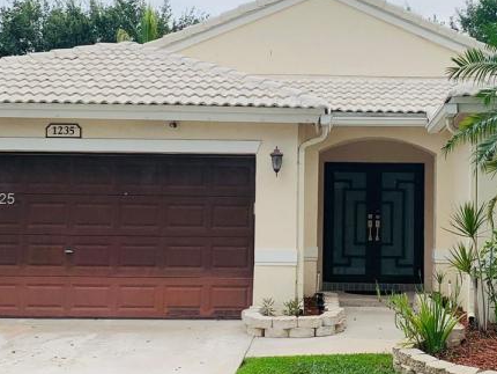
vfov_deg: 25.2
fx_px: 833
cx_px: 348
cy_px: 200
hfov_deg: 32.8
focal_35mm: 58
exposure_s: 1/1916
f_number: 1.8
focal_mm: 4.25
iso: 25
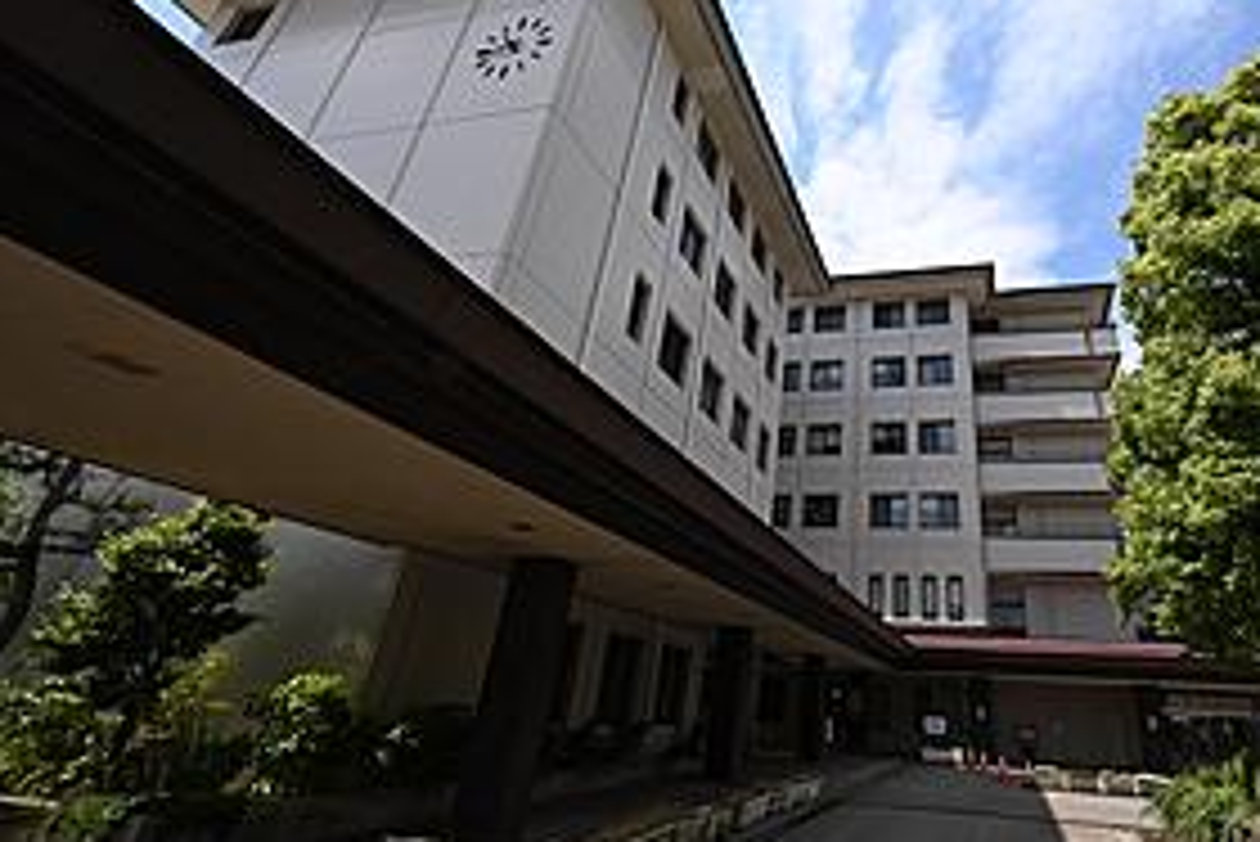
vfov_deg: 61.0
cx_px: 819
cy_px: 308
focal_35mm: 20
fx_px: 700
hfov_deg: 81.7
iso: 100
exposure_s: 1/60
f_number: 16
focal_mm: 14
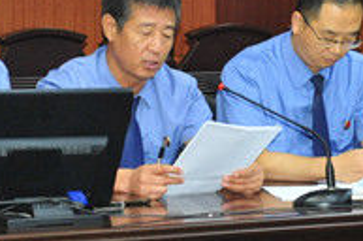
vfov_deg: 6.3
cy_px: 82
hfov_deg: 9.5
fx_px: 2194
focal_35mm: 218
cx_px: 196
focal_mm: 60
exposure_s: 1/60
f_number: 7.1
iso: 3200
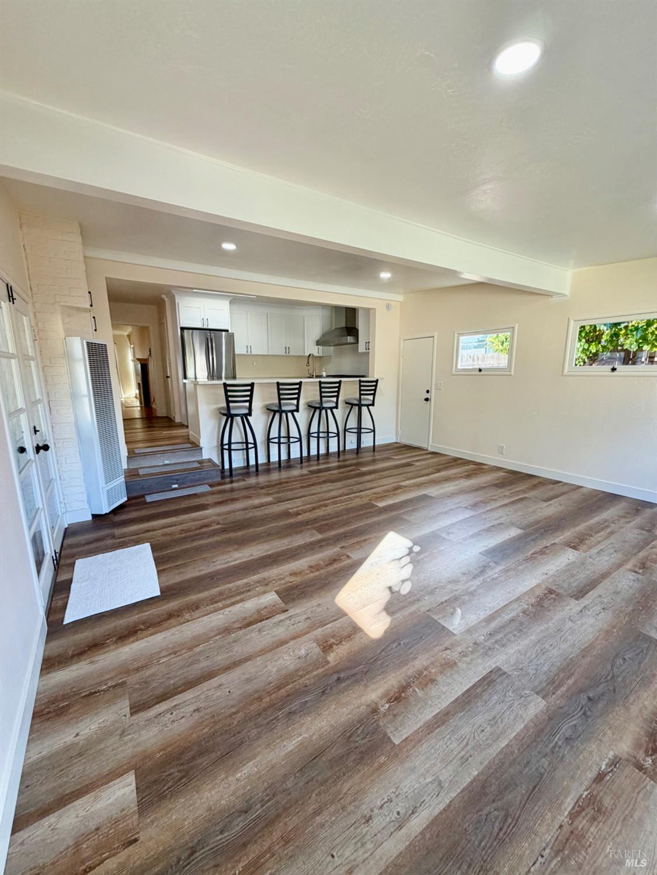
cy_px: 438
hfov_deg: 85.7
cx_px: 328
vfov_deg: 102.0
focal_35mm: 14
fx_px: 354
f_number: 2.2
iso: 160
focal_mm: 2.22
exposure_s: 1/121
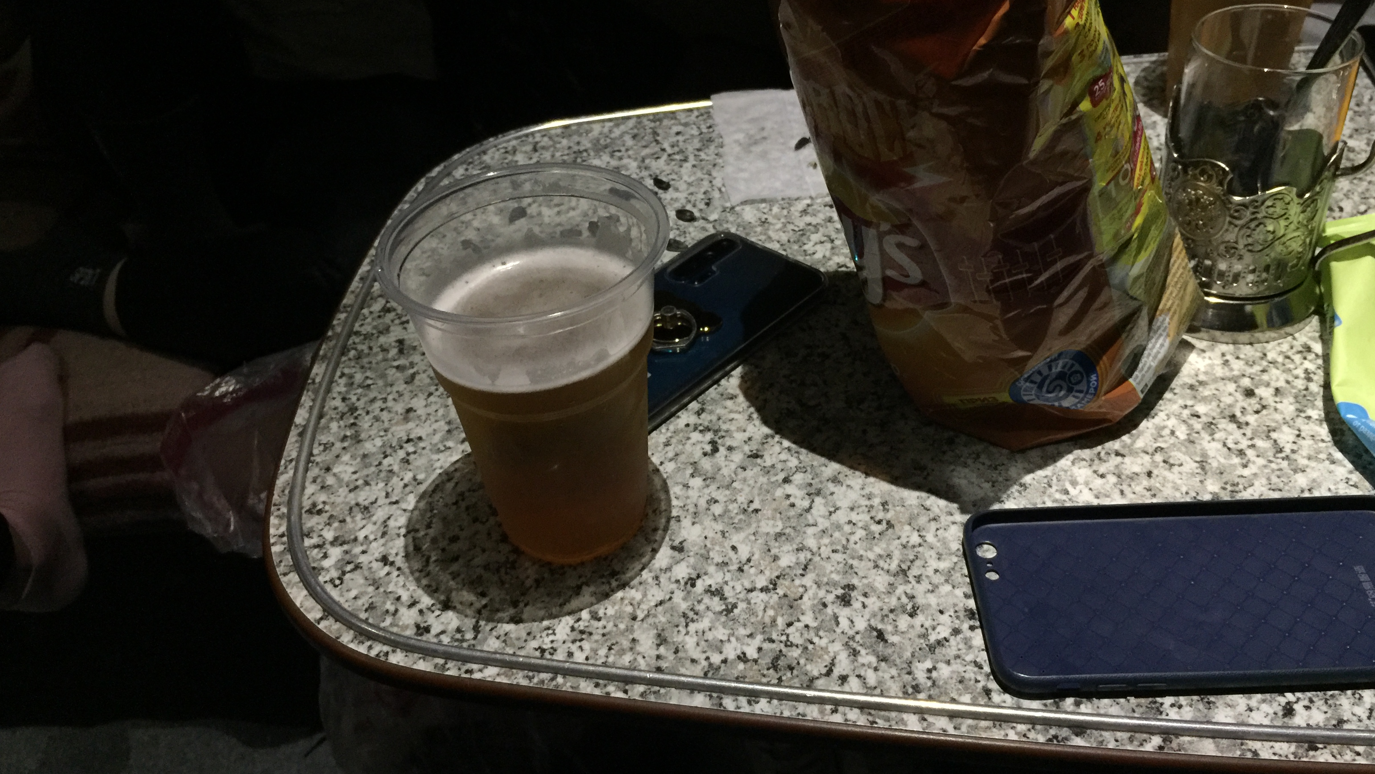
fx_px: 1167
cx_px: 694
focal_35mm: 32
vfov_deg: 36.6
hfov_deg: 61.0
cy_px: 339
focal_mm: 4.15
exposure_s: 1/10
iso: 100
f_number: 2.2
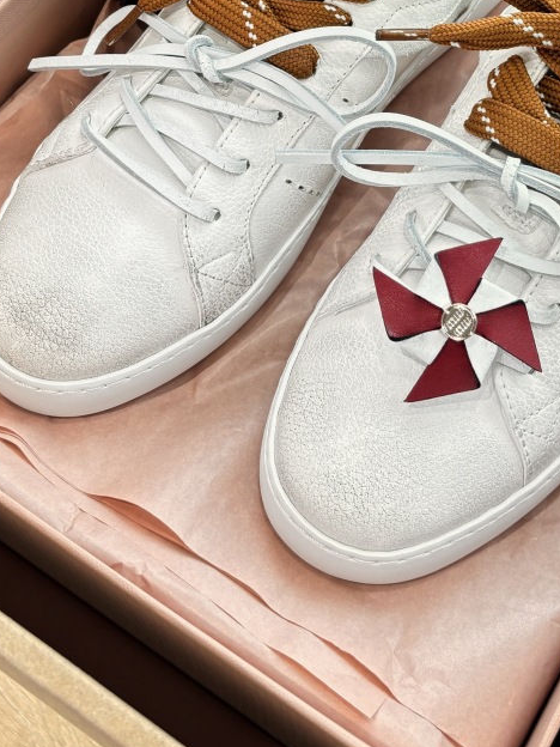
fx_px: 1294
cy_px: 81
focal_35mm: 60
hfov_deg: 24.3
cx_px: 389
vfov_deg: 30.8
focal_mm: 5.96
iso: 64
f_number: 1.6
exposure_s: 1/121
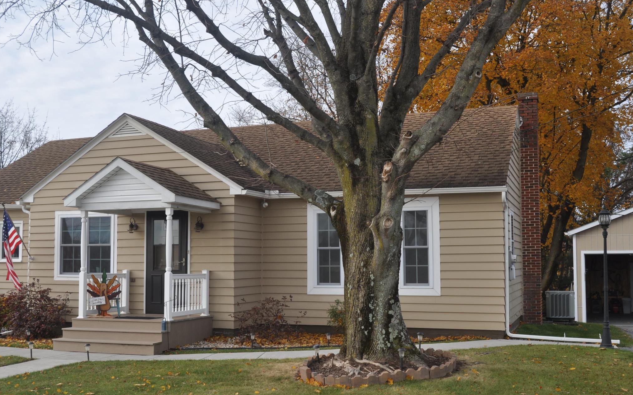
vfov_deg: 32.0
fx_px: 690
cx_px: 314
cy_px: 209
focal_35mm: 40
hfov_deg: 49.3
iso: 200
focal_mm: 26
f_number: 10
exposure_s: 1/200
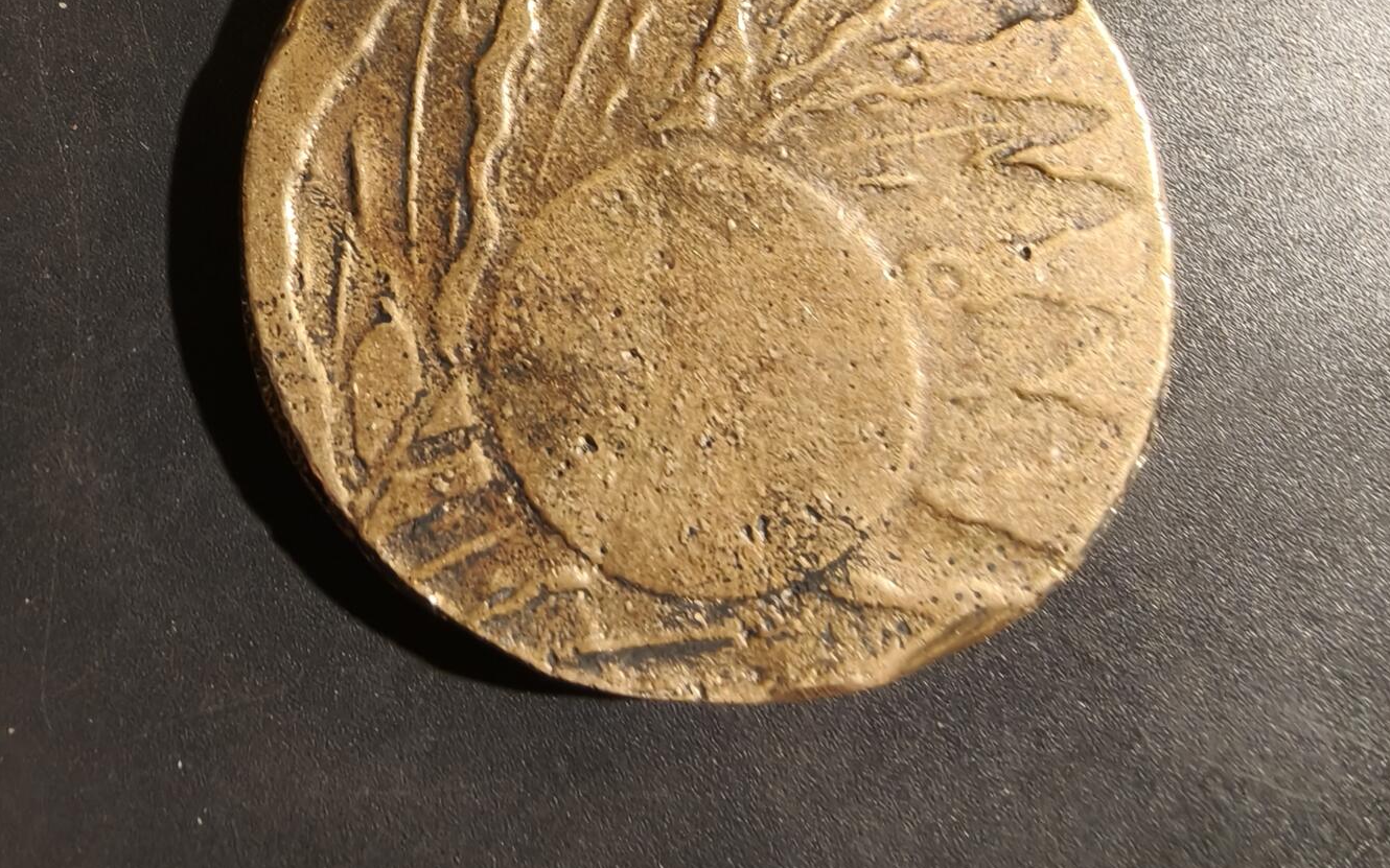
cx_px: 687
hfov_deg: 58.1
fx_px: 1250
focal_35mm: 33
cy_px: 318
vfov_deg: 38.0
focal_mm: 2.32
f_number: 2
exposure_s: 1/61.2
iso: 250
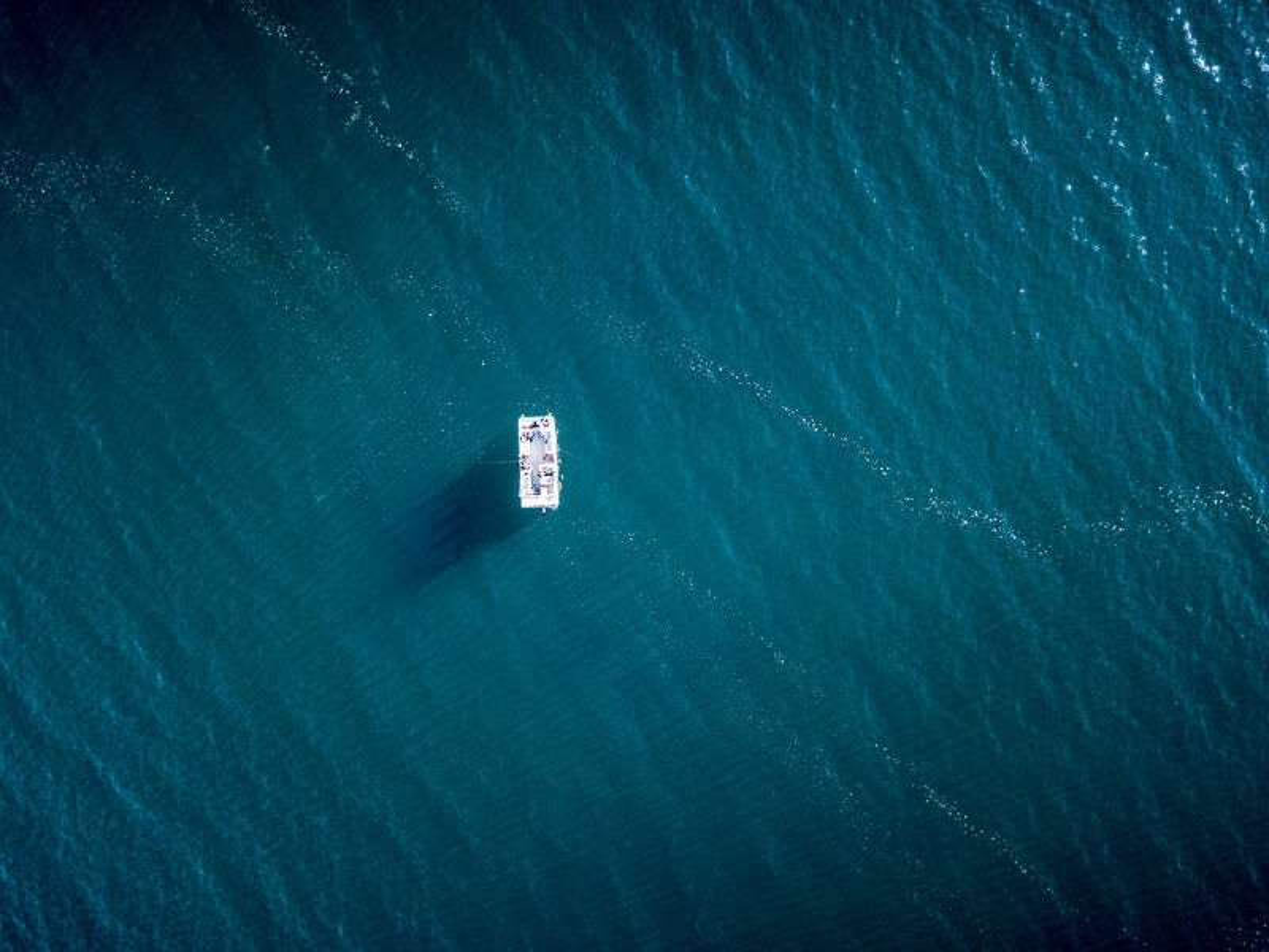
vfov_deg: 53.1
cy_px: 476
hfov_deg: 67.3
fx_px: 953
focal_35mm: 26
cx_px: 634
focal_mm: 4.7
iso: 100
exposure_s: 1/400
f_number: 2.2
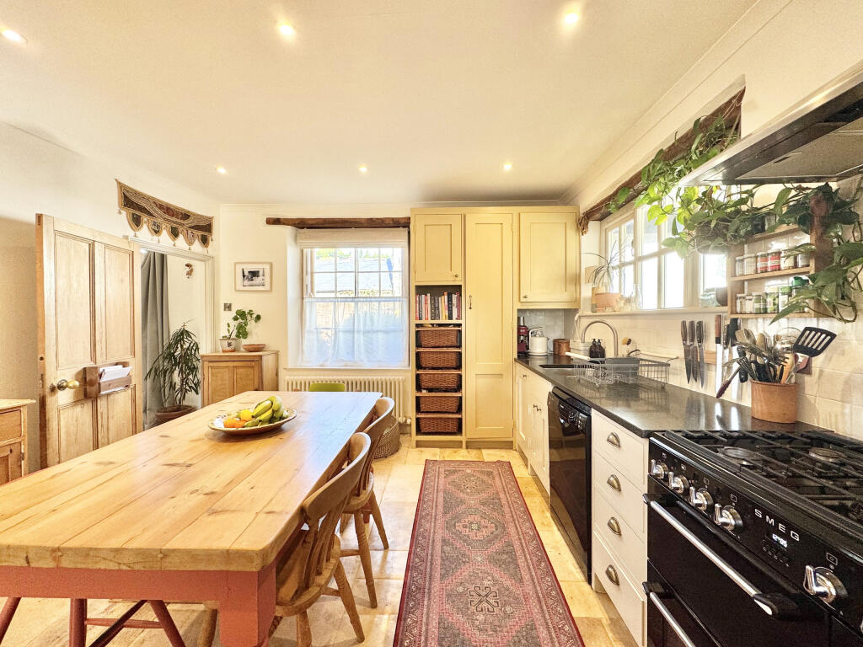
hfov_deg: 102.1
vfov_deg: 85.7
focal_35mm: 14
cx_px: 432
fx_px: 349
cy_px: 324
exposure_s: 1/100
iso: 100
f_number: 2.2
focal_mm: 2.22
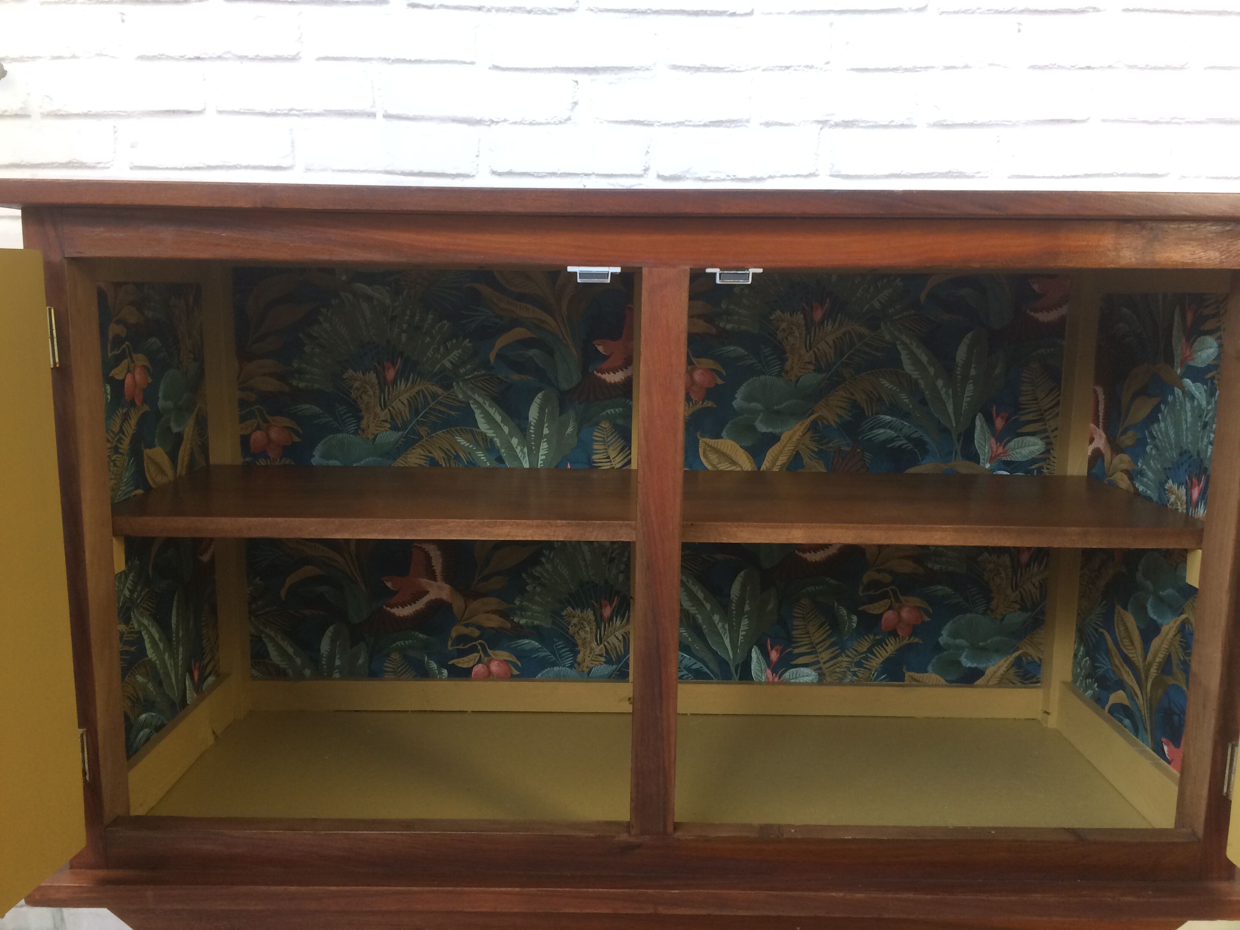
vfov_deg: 48.2
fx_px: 1039
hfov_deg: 61.7
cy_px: 465
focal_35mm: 29
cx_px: 620
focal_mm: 4.15
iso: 100
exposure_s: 1/33
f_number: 2.2
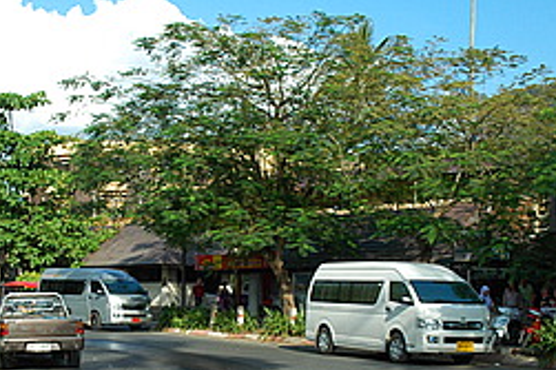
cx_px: 182
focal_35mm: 71
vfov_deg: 19.0
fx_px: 1094
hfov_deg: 28.3
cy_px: 284
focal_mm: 27
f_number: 10
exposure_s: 1/200
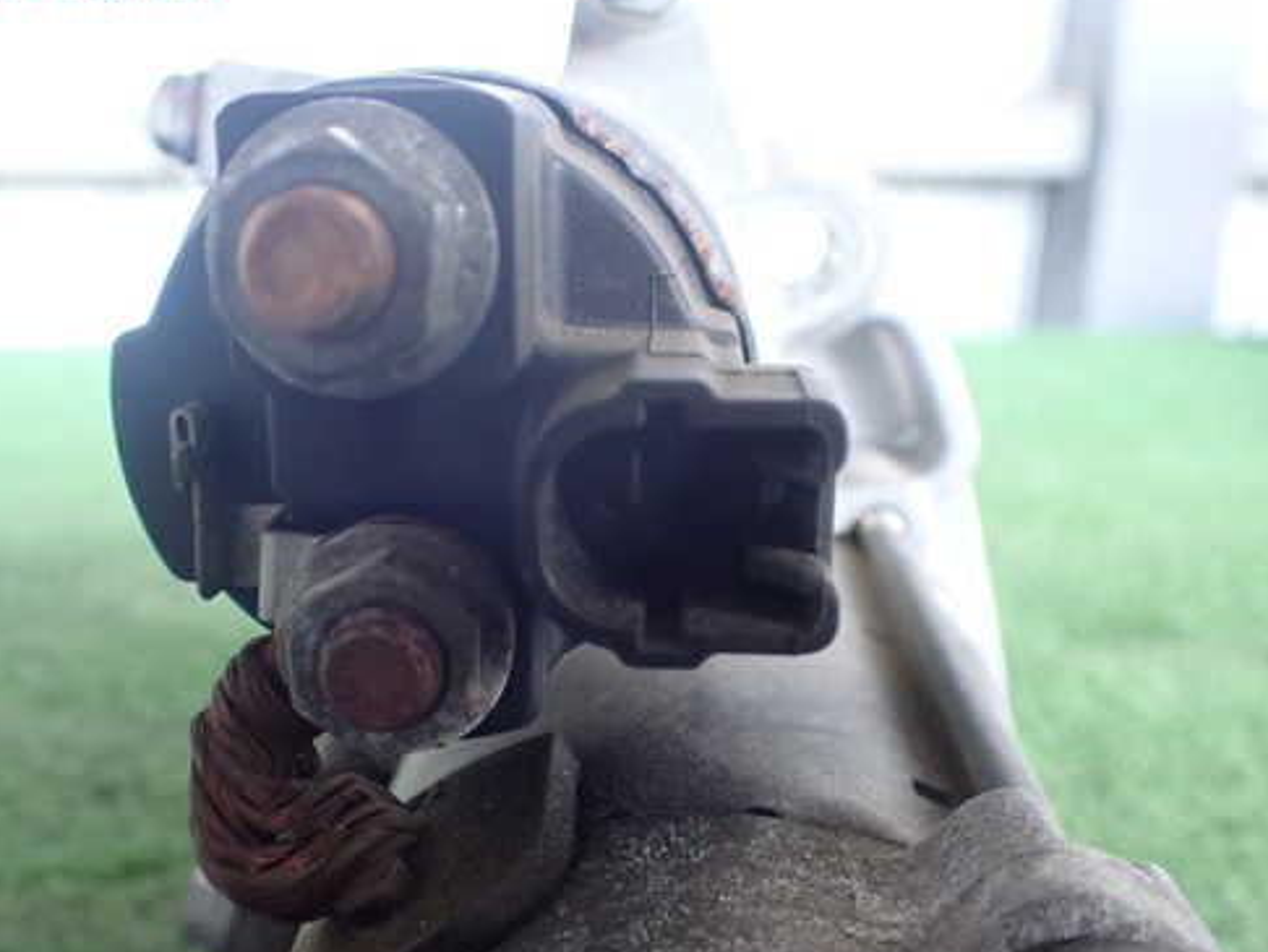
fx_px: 1356
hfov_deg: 49.8
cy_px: 527
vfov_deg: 38.7
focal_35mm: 37
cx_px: 511
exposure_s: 1/50
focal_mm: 5.4
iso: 800
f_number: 2.3
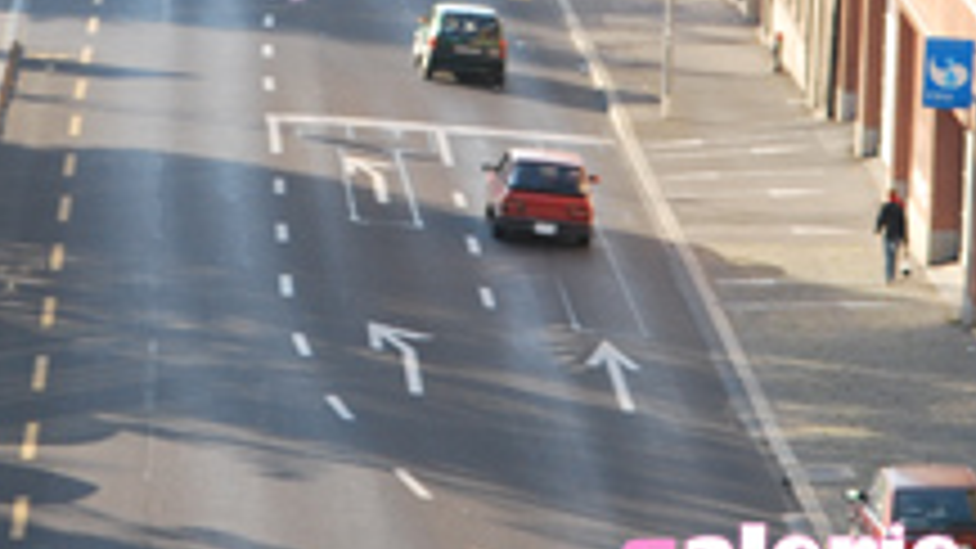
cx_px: 31
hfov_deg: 7.5
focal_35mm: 287
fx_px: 7427
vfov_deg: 4.2
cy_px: -346
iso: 200
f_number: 5
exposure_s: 1/400
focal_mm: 62
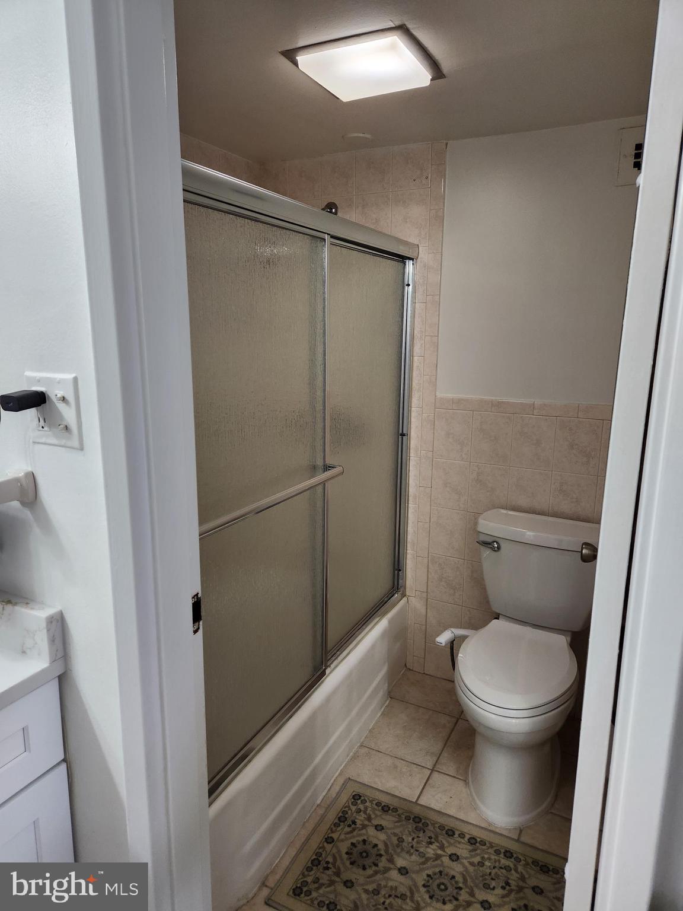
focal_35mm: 23
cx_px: 342
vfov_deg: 73.9
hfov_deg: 58.9
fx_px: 605
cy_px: 456
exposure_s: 1/120
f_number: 1.8
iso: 160
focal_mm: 5.4
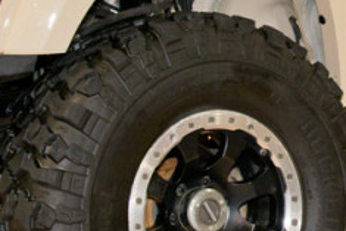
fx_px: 1298
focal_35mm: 135
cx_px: 346
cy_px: -2
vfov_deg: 10.1
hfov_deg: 14.9
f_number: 7.1
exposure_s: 1/60
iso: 800
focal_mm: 31
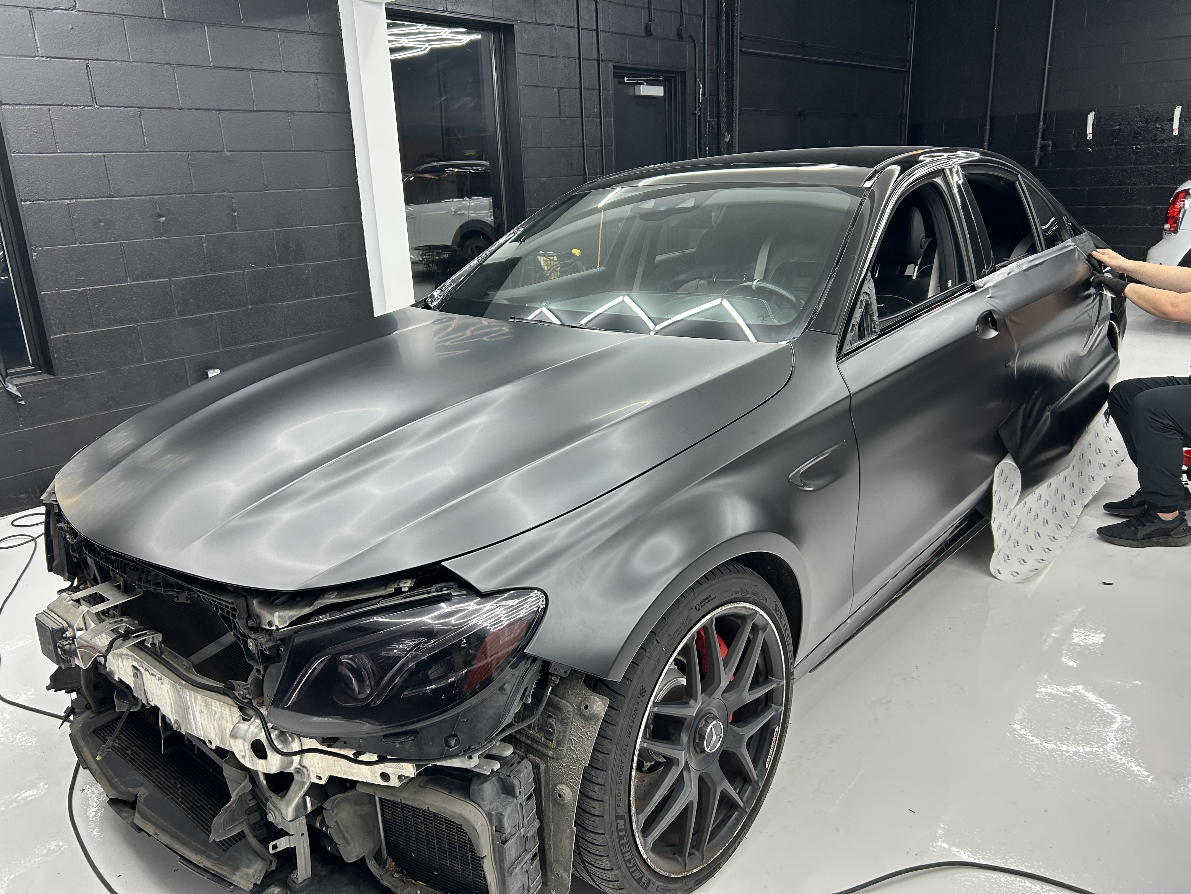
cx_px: 596
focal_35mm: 26
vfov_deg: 53.1
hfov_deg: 67.3
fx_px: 895
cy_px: 447
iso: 100
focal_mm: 5.7
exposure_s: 1/120
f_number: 1.5
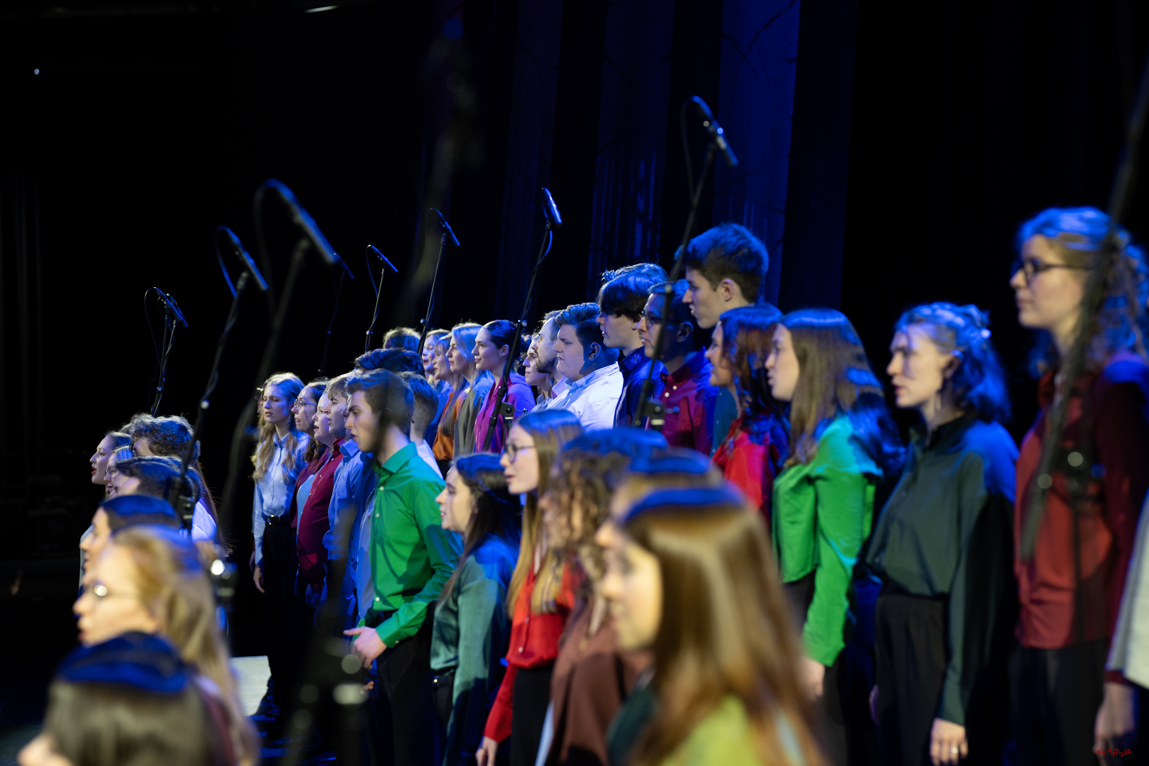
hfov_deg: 23.9
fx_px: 2713
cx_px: 574
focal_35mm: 85
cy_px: 383
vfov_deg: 16.1
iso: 1000
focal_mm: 85
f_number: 2.8
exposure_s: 1/250
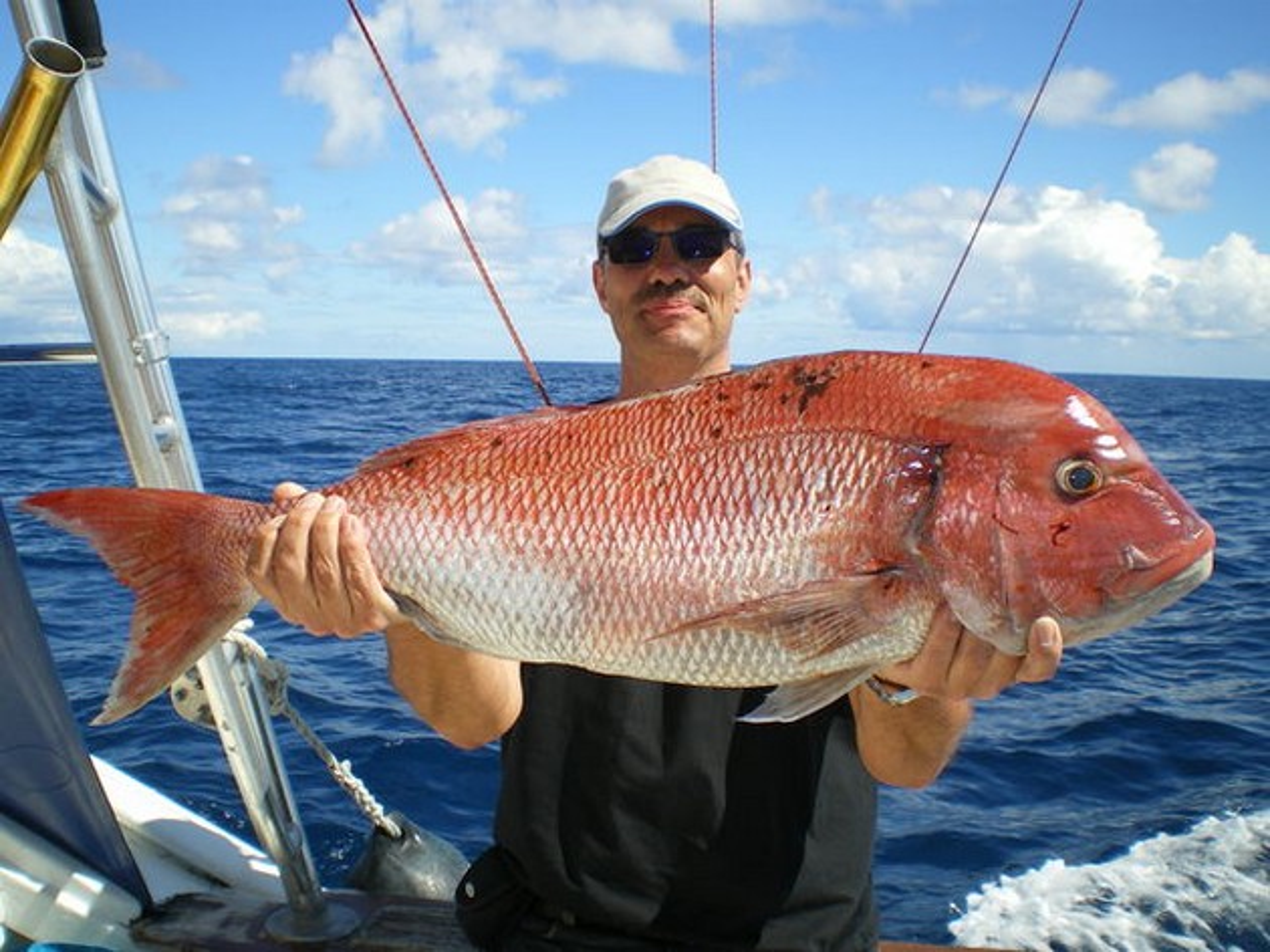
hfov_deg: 51.4
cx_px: 635
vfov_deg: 39.6
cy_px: 476
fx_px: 1320
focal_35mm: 36
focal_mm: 6.3
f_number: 4.6
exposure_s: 1/400
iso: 50
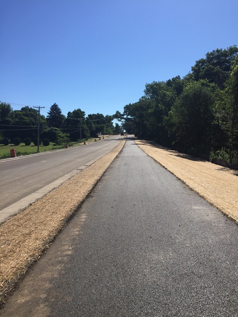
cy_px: 158
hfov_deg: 48.2
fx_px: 266
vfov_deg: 61.7
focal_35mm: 29
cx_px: 119
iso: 32
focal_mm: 4.15
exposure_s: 1/2639
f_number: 2.2
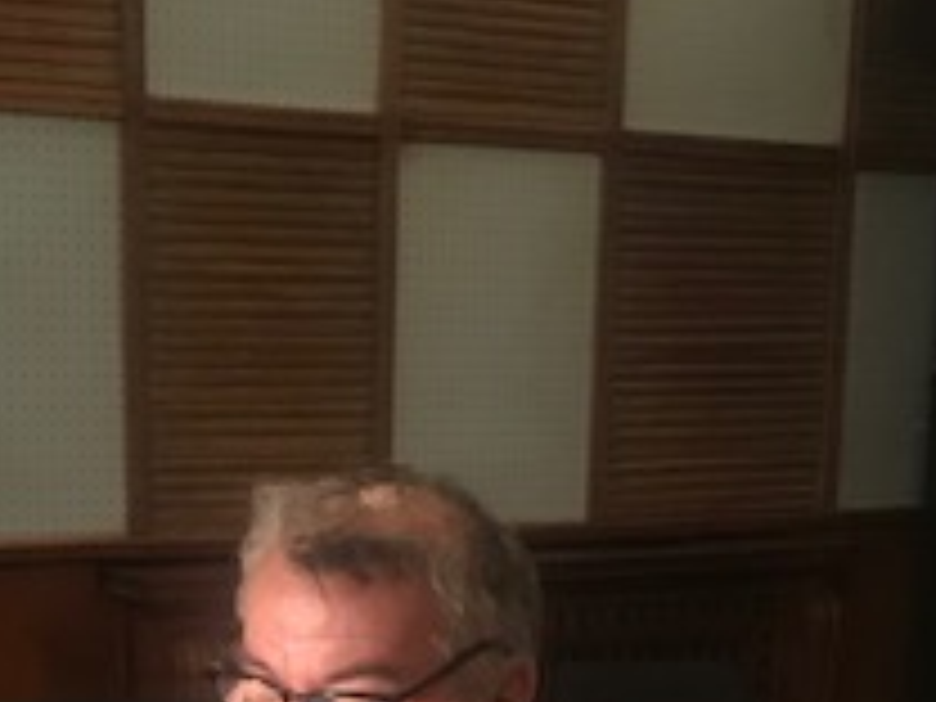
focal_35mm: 86
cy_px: 986
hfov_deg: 22.7
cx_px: 356
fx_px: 2325
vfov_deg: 16.0
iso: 100
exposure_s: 1/7
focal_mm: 3.99
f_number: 1.8
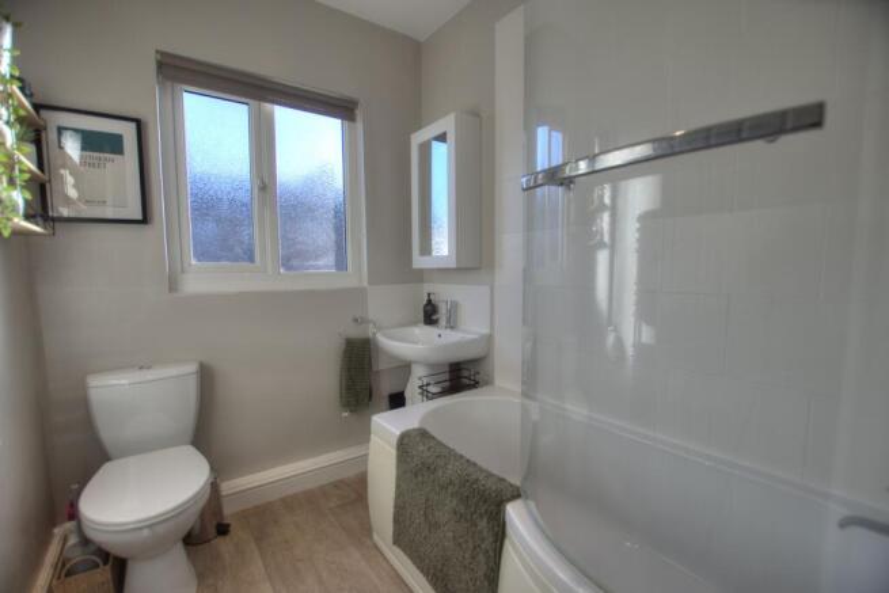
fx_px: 370
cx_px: 444
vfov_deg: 77.4
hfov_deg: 100.4
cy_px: 296
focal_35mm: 15
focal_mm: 10
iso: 400
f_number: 3.5
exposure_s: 1/500
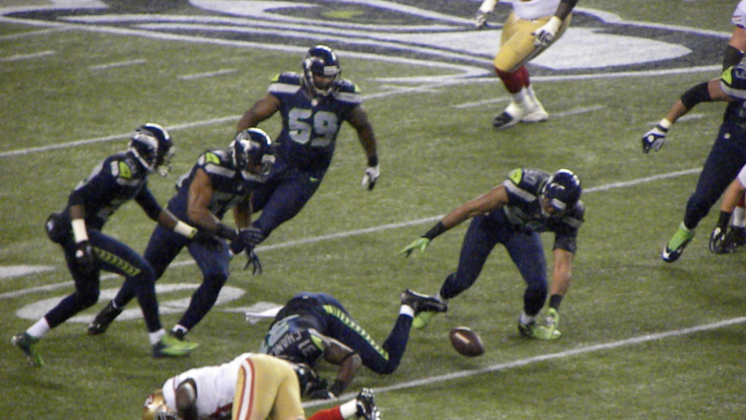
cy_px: 272
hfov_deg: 4.1
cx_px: 373
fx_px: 10386
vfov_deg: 2.3
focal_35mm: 525
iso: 1586
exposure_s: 1/310
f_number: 5
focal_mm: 85.6
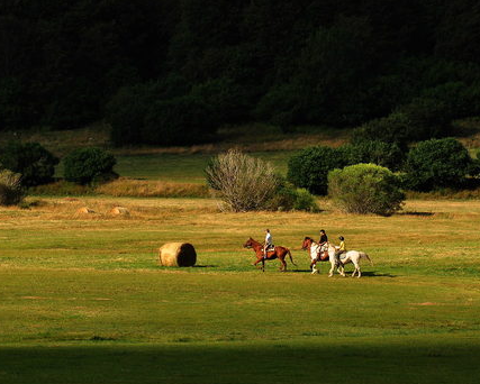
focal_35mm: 229
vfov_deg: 6.8
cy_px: 211
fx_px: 3255
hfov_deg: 8.4
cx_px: 324
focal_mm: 116
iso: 400
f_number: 16
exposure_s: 1/200
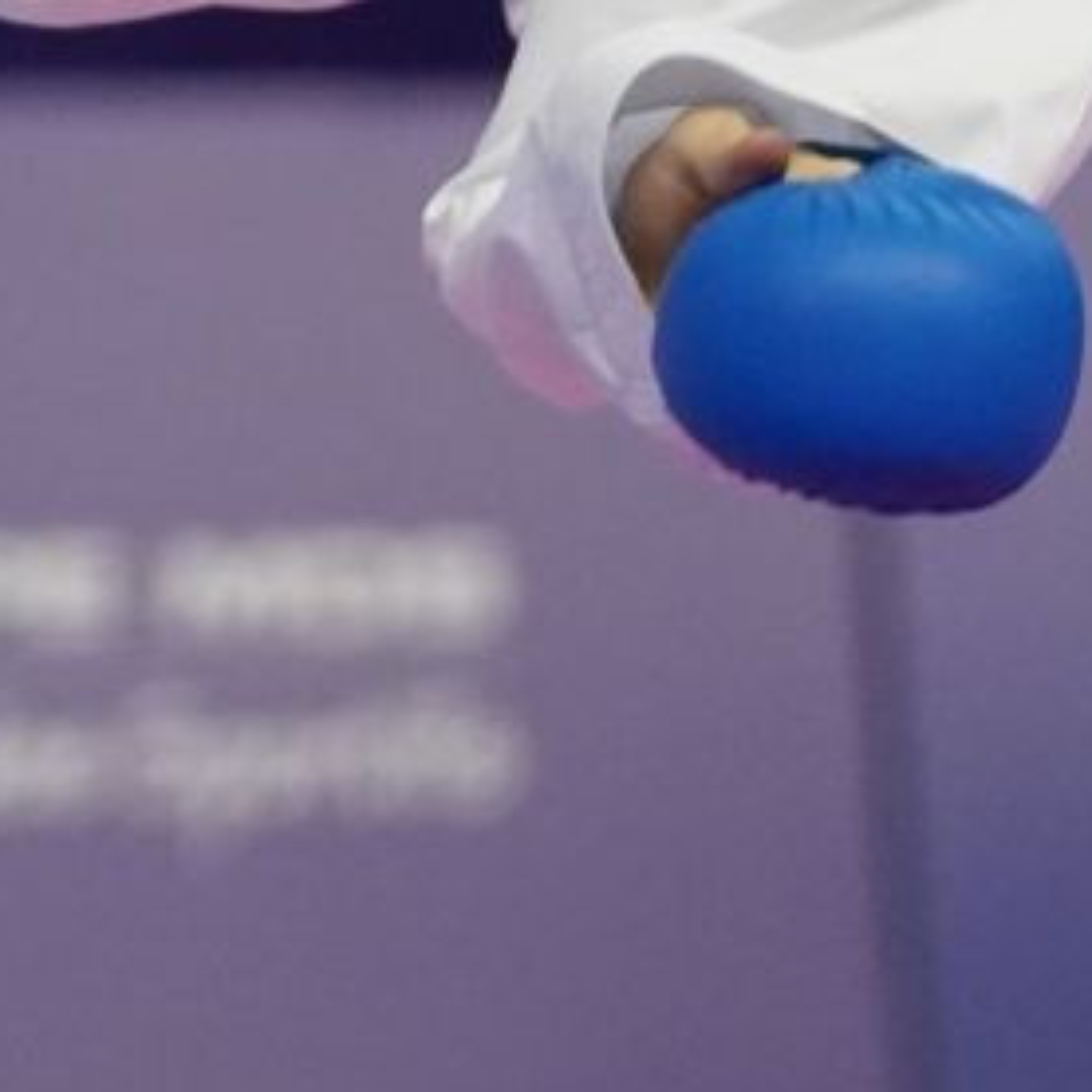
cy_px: -729
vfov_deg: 2.0
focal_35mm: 895
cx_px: -828
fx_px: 31943
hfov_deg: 2.0
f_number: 2.8
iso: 4000
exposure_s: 1/1000
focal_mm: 162
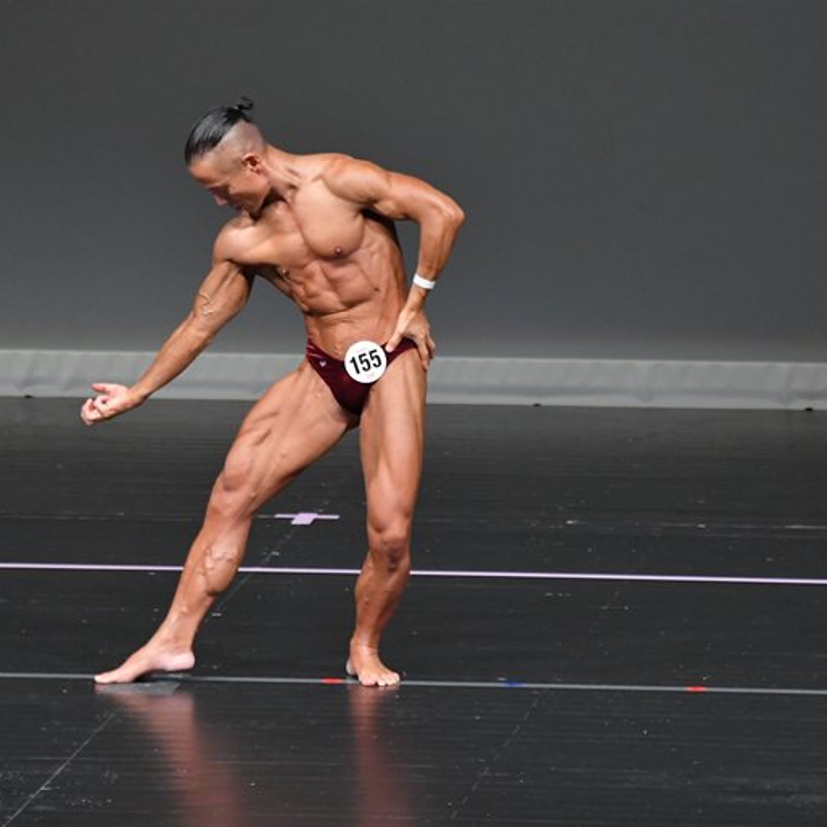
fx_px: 11947
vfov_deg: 4.0
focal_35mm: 442
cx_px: 413
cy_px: 414
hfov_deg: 4.0
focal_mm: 230
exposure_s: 1/400
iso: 4000
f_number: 5.6
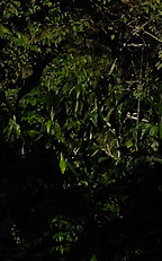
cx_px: 543
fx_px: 1798
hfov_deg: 4.8
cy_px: -480
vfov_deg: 7.4
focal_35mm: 254
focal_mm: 24
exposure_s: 1/800
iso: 200
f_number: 13
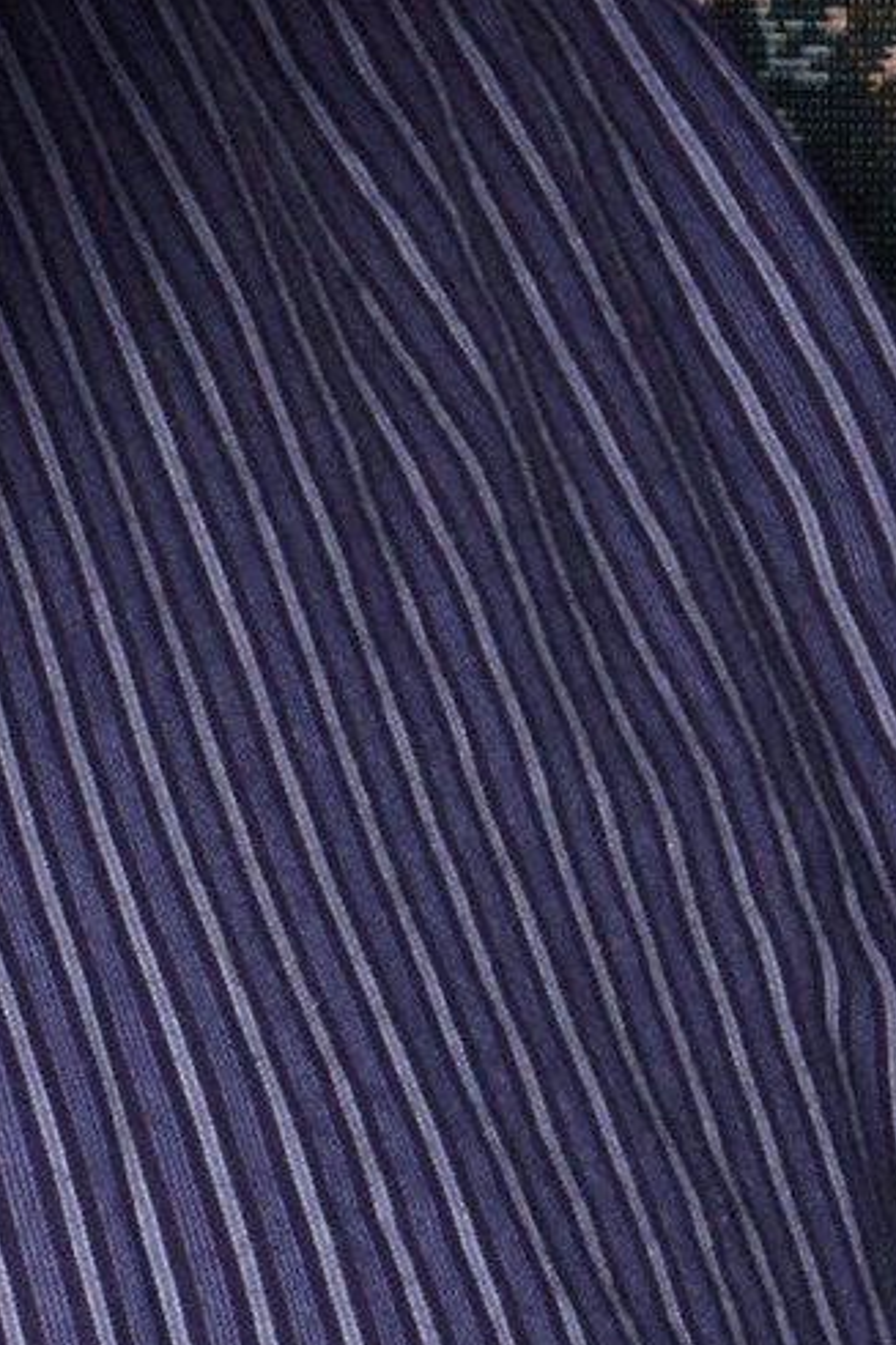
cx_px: -875
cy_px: -1298
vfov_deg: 5.0
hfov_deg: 3.3
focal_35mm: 409
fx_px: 15279
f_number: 22
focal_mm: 98
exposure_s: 1/250
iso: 320
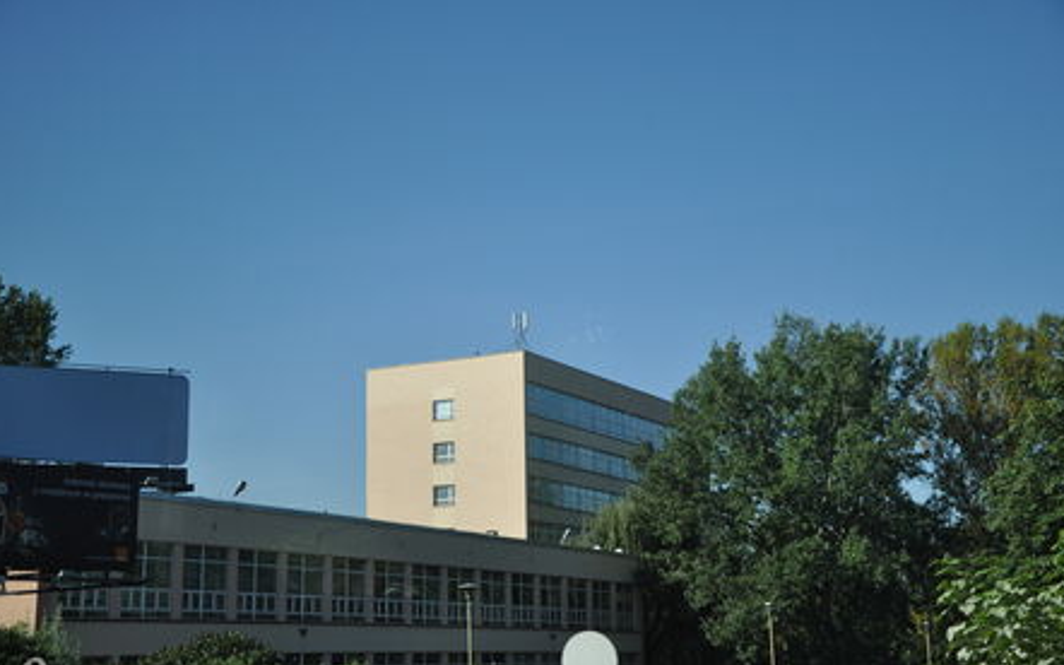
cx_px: 528
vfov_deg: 23.7
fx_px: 1581
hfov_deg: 37.2
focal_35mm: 55
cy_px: 357
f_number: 4.5
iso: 720
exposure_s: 1/1000
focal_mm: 35
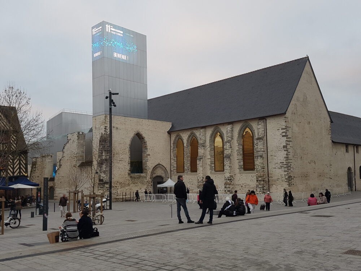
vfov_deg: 53.1
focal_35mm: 26
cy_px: 136
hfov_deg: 67.3
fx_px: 271
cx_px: 180
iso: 50
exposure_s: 1/104
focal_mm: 4.2
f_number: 1.7
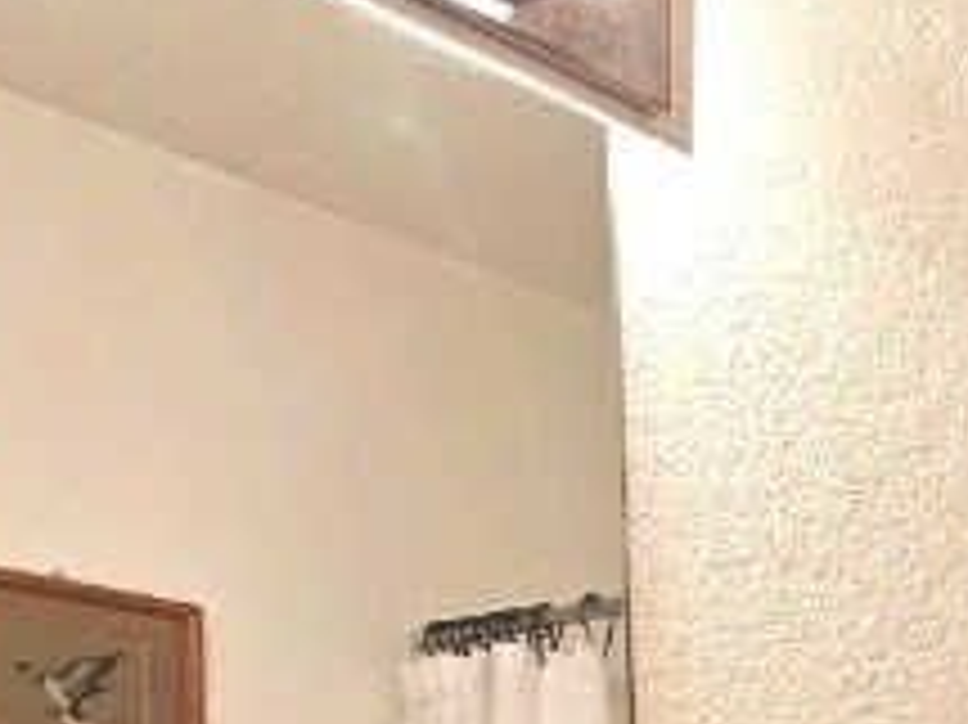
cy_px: 1124
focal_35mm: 62
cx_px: 1594
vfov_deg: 20.0
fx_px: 1733
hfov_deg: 22.7
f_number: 2.2
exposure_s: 1/60.2
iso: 125
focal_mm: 2.2
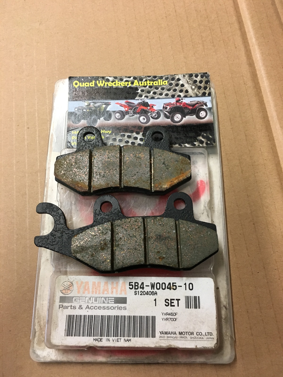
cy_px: 188
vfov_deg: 61.7
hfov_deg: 48.2
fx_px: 316
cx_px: 142
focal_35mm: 29
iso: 200
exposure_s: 1/33
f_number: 2.2
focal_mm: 4.15
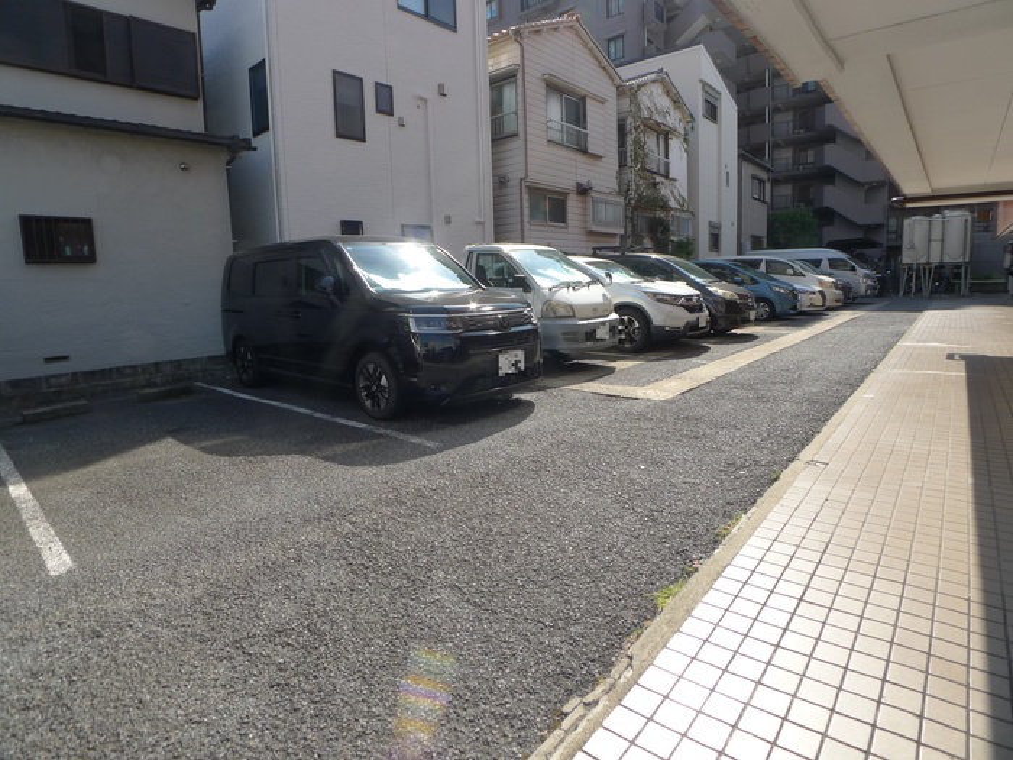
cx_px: 506
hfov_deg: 71.6
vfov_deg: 56.8
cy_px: 380
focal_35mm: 24
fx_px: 702
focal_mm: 5.1
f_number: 3.5
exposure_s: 1/500
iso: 80
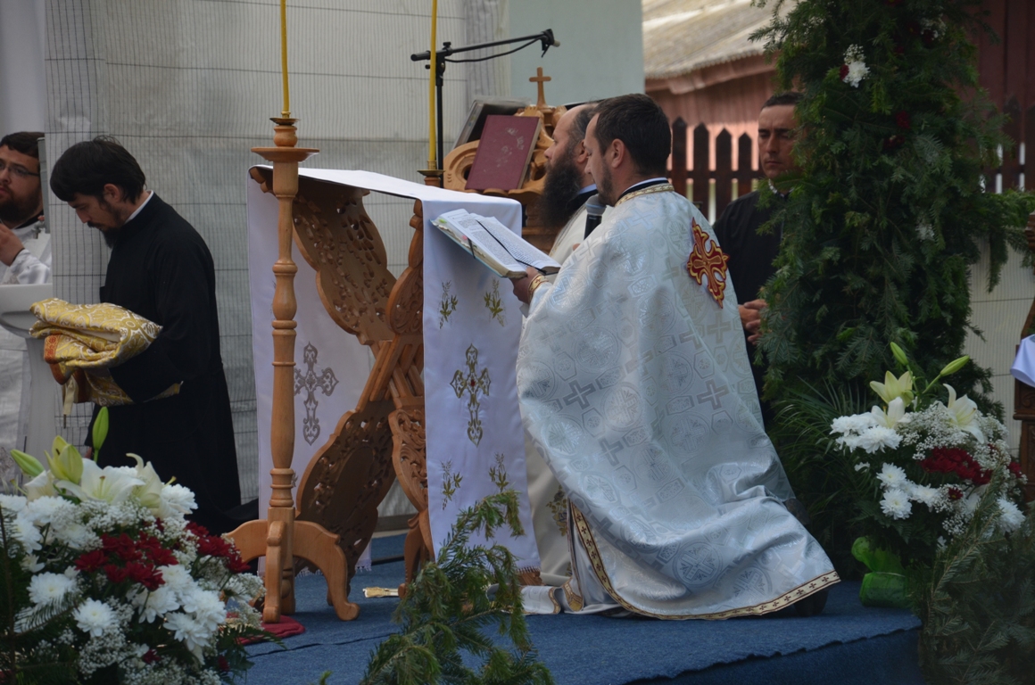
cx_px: 518
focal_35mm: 158
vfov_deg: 8.7
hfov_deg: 13.1
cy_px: 342
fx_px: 4518
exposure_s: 1/320
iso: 400
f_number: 5.6
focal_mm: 105
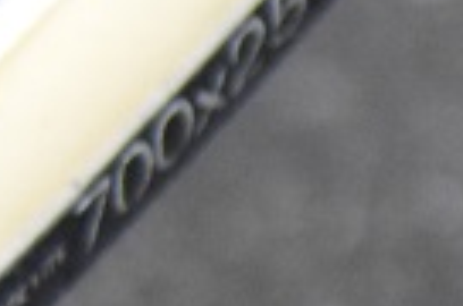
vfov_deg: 0.5
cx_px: -691
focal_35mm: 2981
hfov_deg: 0.7
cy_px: 10
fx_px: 38249
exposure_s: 1/400
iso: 5000
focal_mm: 270
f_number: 6.3
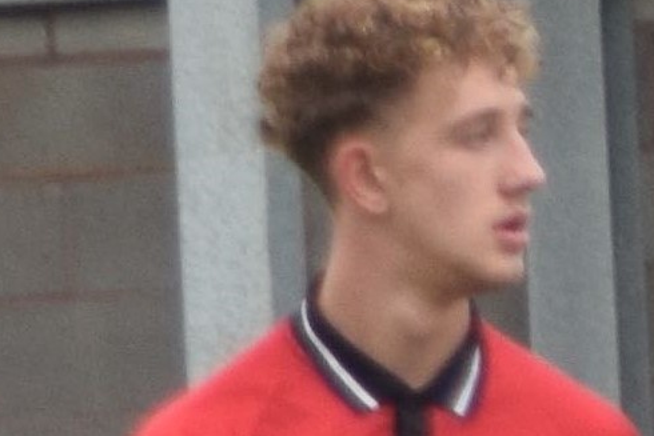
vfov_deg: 4.3
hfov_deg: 6.4
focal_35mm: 323
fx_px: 5866
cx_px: 396
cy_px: 253
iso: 400
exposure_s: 1/250
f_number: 9
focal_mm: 135
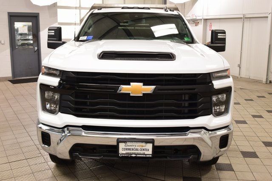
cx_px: 136
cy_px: 90
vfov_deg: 36.9
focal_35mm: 36
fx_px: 272
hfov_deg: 53.1
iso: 640
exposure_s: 1/30
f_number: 7.1
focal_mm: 24
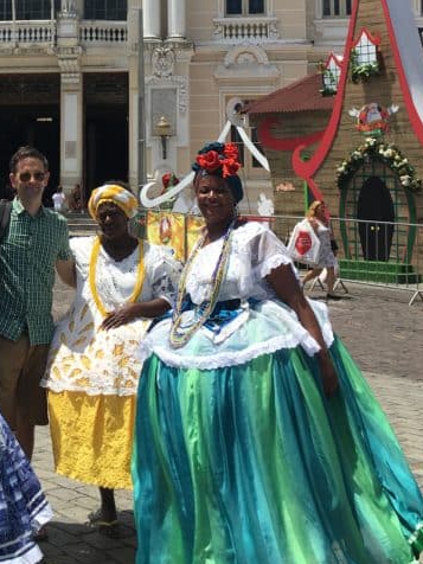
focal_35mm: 65
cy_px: 62
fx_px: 1059
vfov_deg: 28.7
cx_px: 11
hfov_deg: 21.9
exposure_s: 1/2331
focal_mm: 4.15
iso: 25
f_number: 2.2
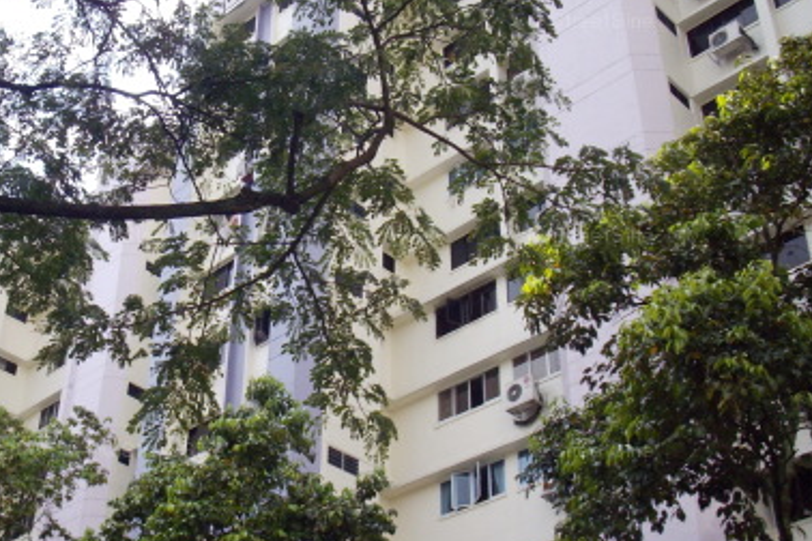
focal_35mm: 56
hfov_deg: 35.2
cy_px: 238
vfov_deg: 24.2
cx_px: 260
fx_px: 1263
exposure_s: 1/160
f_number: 5.6
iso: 80
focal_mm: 6.2
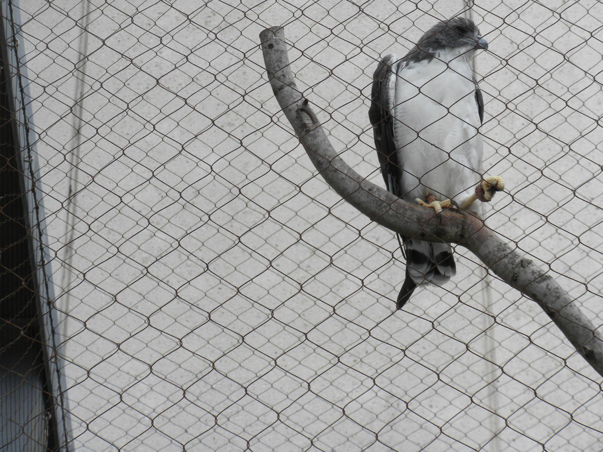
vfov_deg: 12.5
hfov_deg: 16.6
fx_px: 2073
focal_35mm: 119
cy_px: 226
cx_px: 302
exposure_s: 1/349
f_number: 5.1
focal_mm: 21
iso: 81
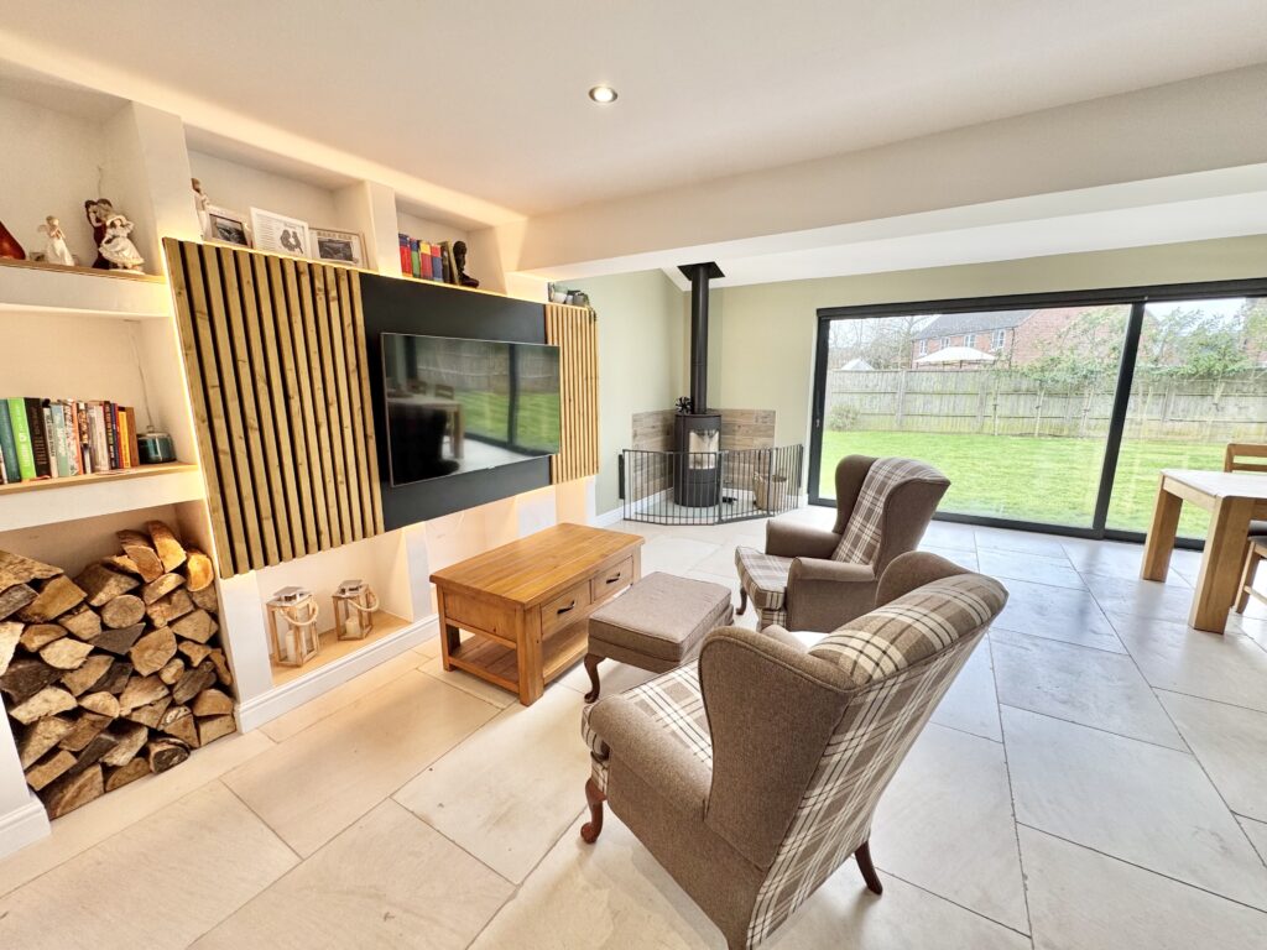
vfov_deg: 85.7
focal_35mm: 14
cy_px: 475
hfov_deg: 102.1
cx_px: 634
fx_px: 512
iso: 80
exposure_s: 1/99
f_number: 2.2
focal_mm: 2.22
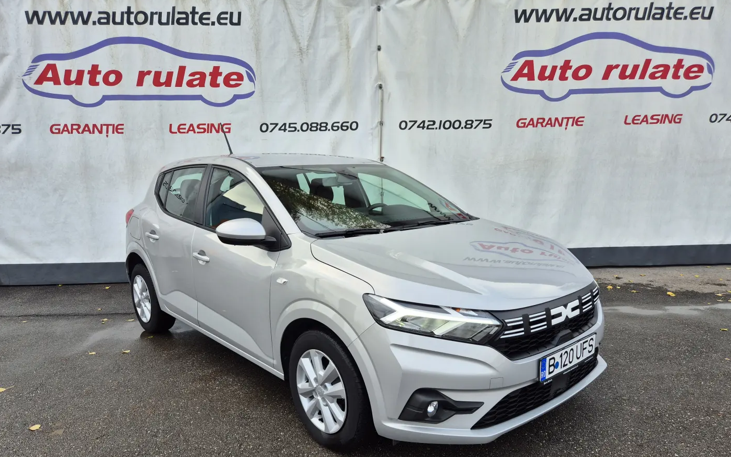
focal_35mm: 25
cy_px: 274
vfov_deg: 49.0
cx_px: 372
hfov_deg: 72.5
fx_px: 498
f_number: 1.8
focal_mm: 5.4
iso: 25
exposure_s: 1/197
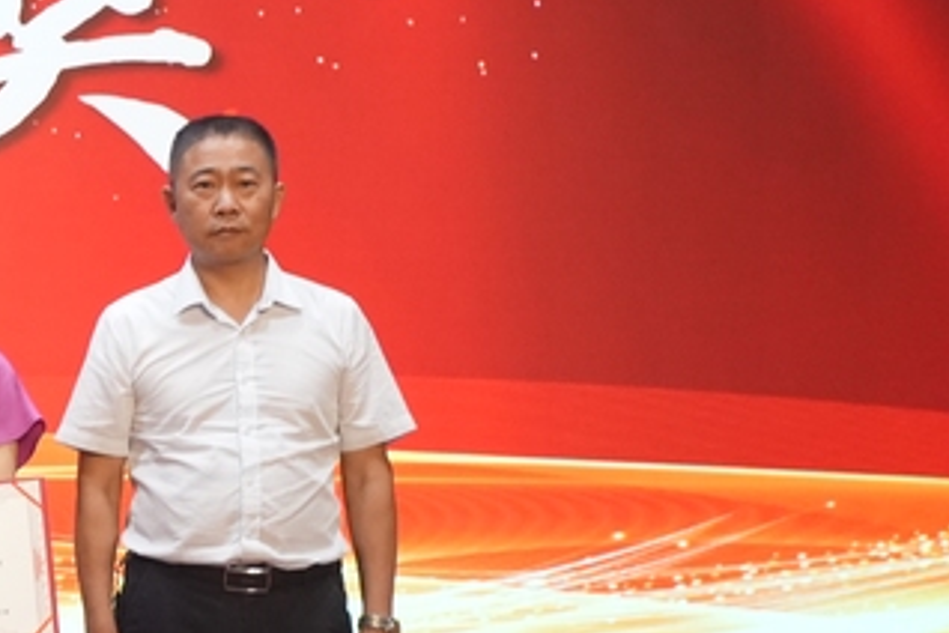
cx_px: -609
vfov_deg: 10.4
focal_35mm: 132
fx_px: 3479
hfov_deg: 14.2
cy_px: 355
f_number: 6.3
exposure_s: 1/160
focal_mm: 35
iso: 3200
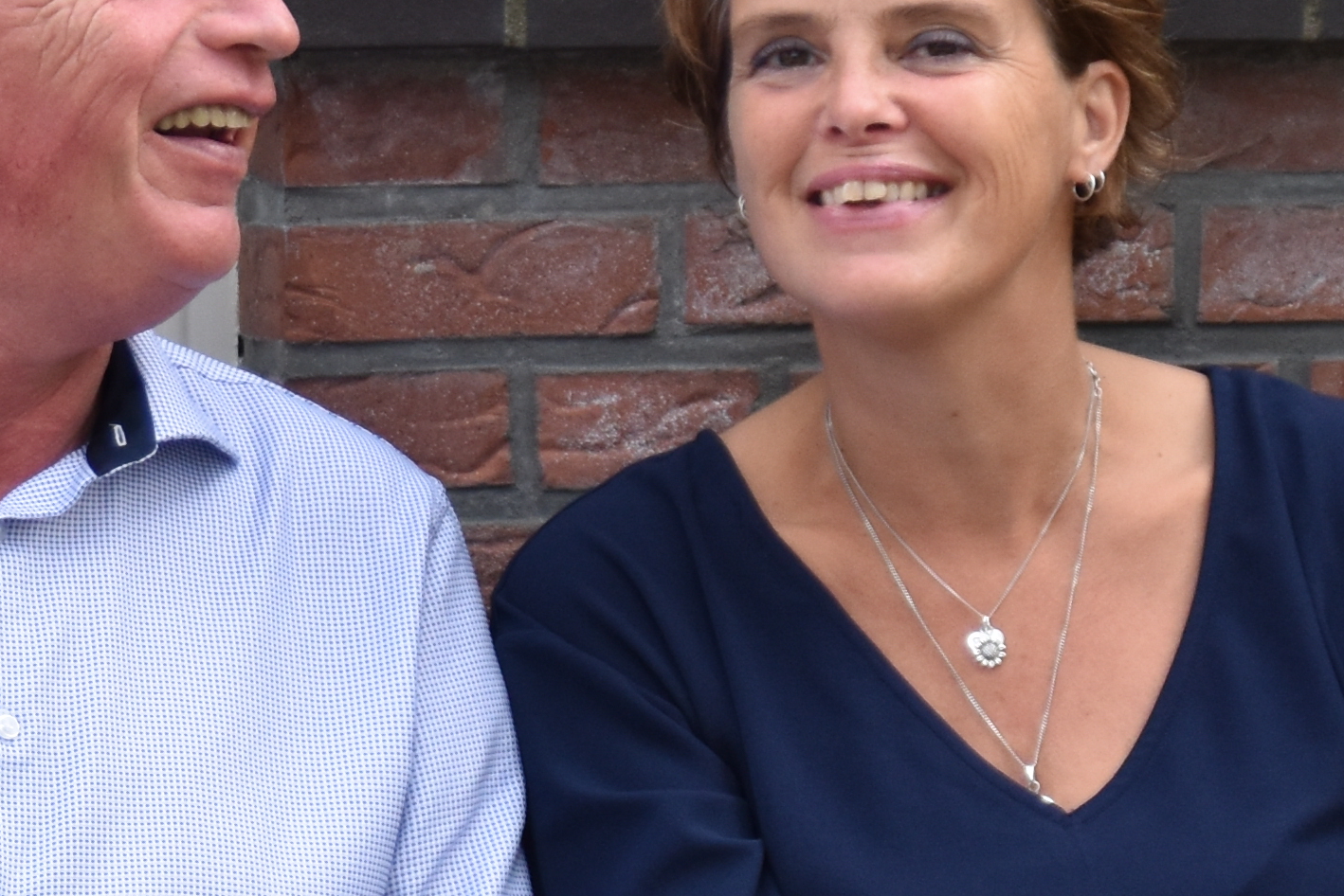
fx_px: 34356
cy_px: 422
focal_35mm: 920
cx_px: 171
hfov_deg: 2.2
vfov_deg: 1.5
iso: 400
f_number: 6
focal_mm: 145
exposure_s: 1/320
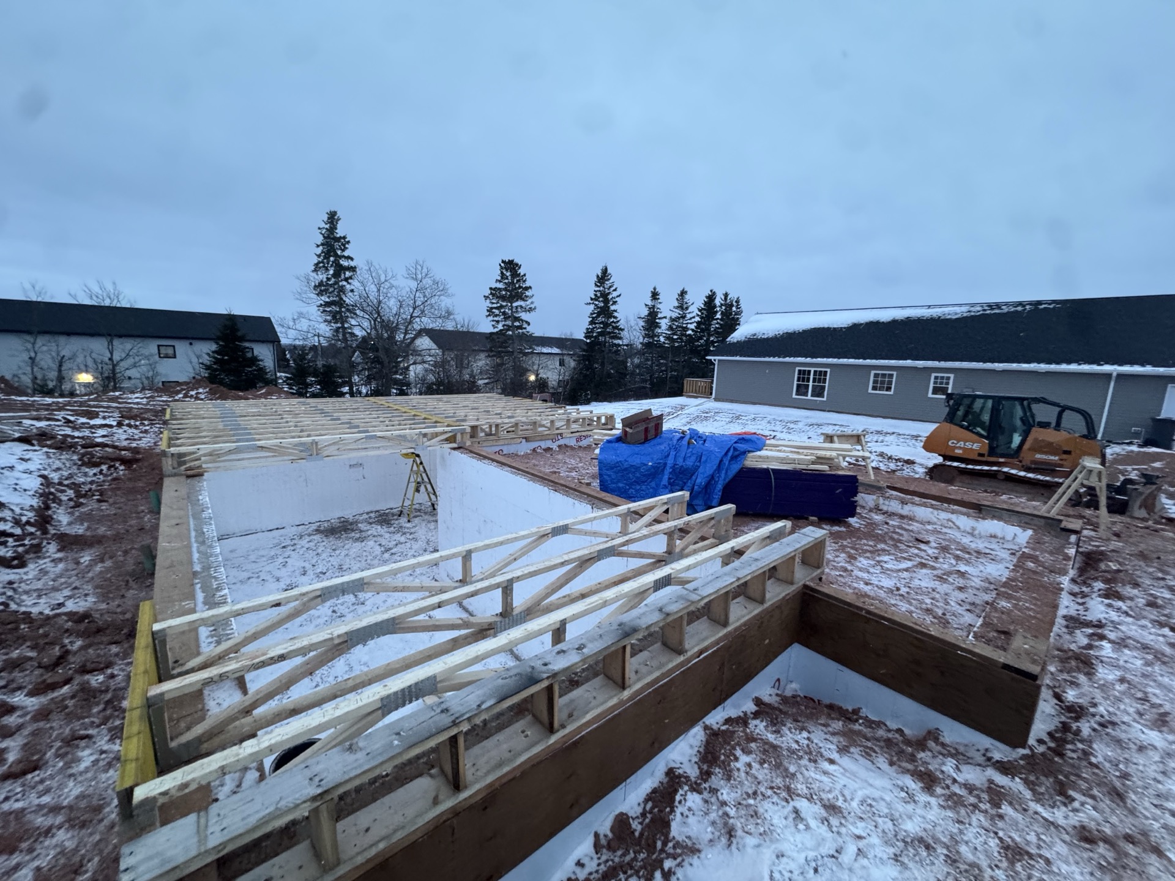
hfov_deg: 102.1
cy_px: 440
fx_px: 475
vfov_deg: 85.7
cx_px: 588
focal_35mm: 14
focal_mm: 2.22
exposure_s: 1/60
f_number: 2.2
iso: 320
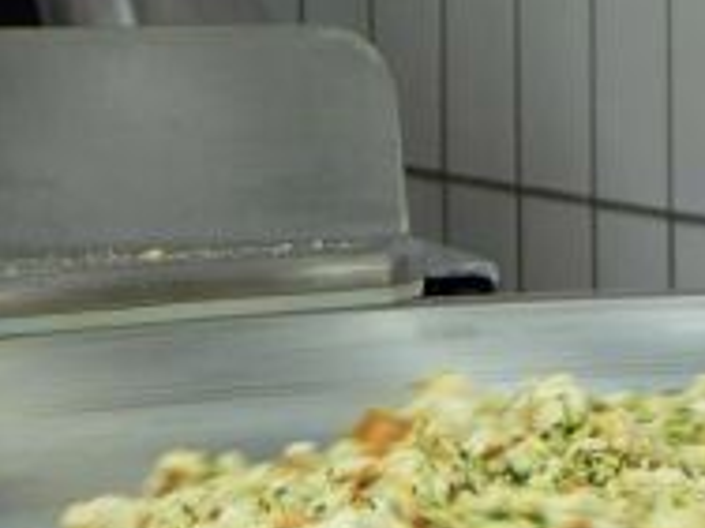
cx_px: 742
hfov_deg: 4.1
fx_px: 9776
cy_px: 431
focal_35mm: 480
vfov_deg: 3.1
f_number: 3.3
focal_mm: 37.7
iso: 200
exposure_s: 1/30
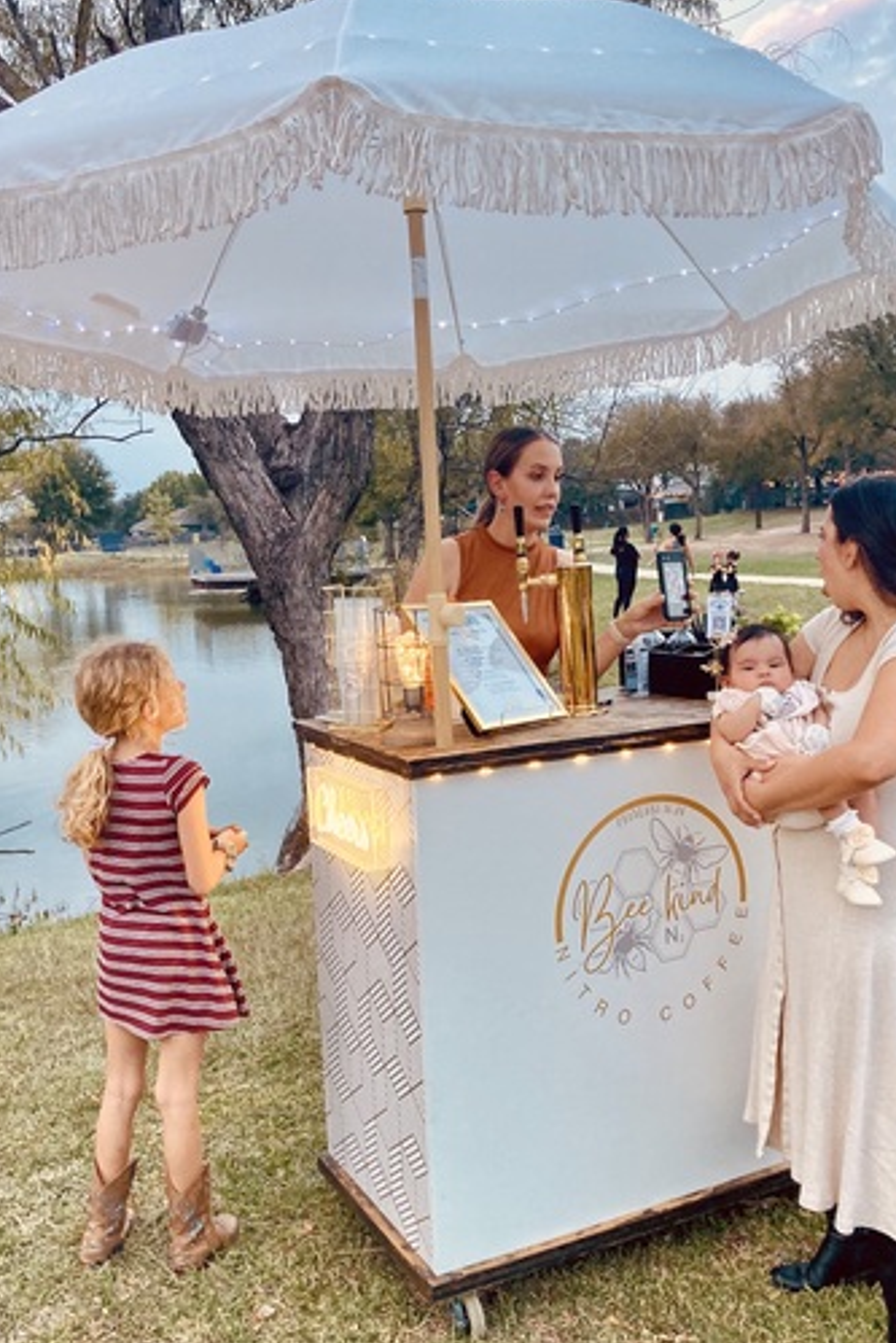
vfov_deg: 54.4
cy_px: 708
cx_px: 514
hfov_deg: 37.8
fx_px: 1306
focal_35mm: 35
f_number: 1.8
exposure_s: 1/60
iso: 100
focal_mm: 3.99
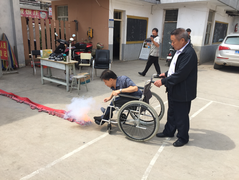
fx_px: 200
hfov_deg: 61.7
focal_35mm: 29
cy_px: 90
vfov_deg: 48.2
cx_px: 120
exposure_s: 1/732
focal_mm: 4.15
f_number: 2.2
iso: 32
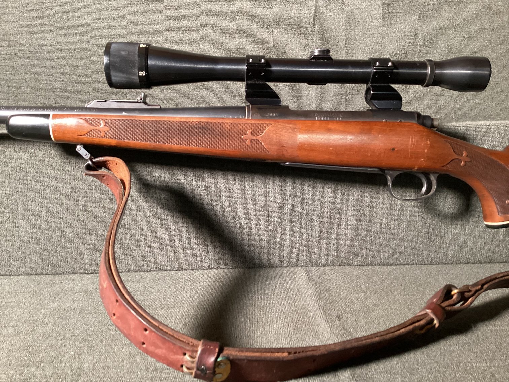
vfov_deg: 45.4
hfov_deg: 58.3
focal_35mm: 31
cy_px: 191
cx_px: 254
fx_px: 456
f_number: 2.4
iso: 400
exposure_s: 1/25
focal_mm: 3.3
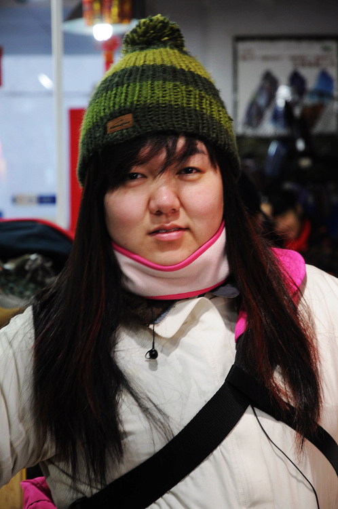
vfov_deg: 17.1
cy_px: 254
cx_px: 169
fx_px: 1695
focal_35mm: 120
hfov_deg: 11.4
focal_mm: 80
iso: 200
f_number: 5.6
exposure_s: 1/6
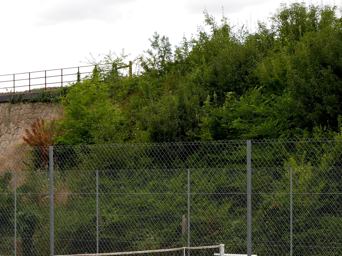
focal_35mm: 174
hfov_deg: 11.3
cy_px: 204
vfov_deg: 8.5
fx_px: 1719
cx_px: 100
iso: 200
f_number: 6.3
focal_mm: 51
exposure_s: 1/320
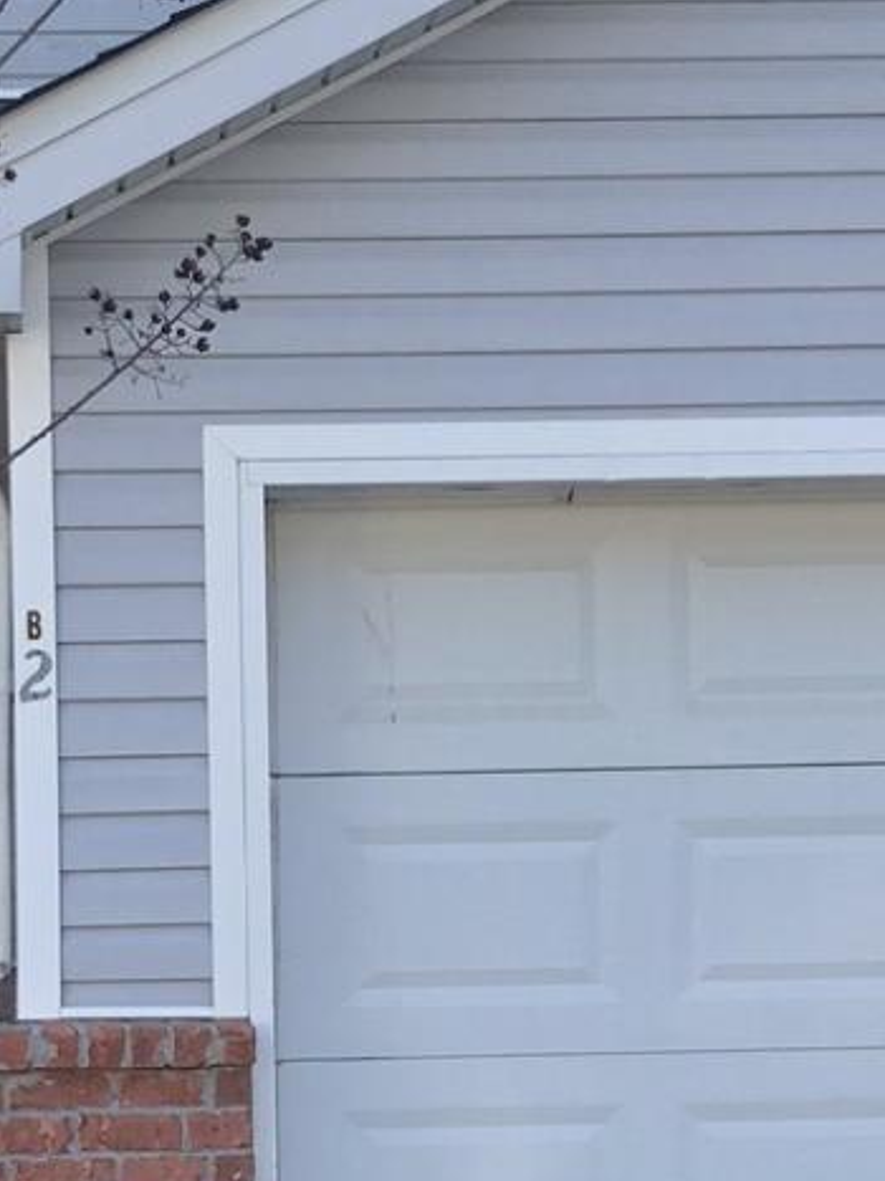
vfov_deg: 16.2
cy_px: 1067
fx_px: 4092
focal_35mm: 120
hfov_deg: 12.3
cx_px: 276
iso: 20
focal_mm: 3.99
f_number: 1.8
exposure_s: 1/363
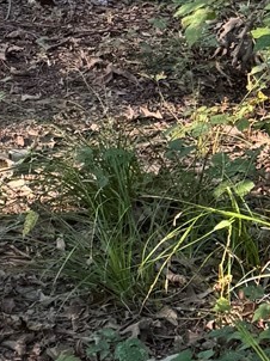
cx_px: -244
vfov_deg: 11.3
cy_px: -287
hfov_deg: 8.7
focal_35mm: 163
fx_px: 1698
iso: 80
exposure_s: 1/121
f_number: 1.78
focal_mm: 6.76
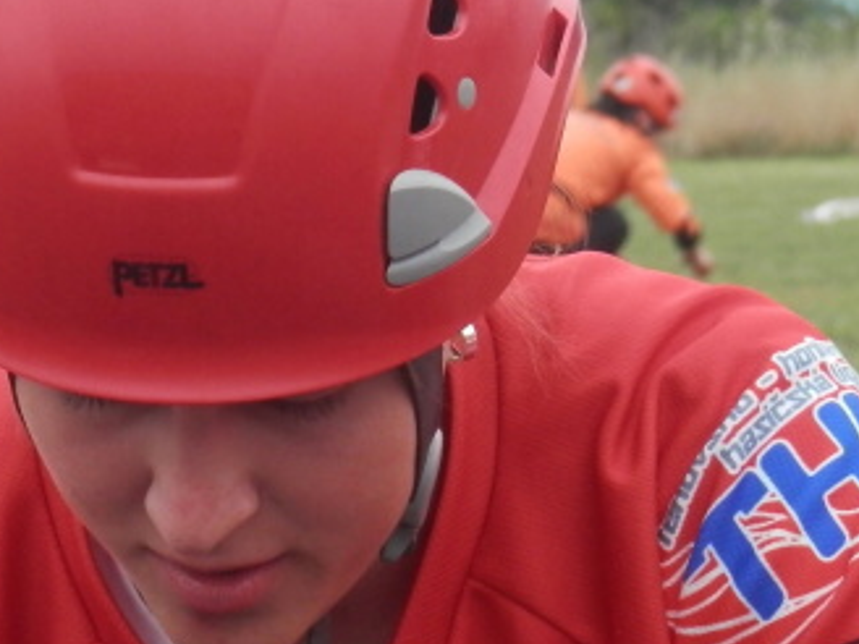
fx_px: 8685
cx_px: 308
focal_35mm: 350
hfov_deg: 5.7
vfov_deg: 4.2
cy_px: 340
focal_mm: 27.5
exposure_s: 1/125
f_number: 5.5
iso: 200
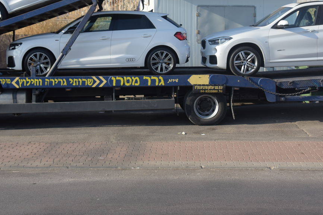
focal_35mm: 71
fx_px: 637
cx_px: 154
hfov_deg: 28.4
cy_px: 56
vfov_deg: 19.1
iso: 720
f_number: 5
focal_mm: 44
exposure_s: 1/3200
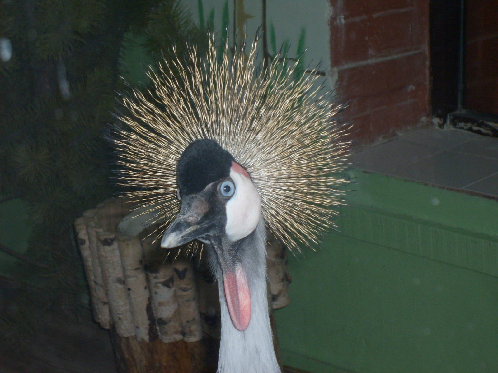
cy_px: 186
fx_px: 1525
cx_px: 249
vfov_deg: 14.0
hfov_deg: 18.5
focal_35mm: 106
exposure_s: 1/90
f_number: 4.9
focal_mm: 17.4
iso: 100
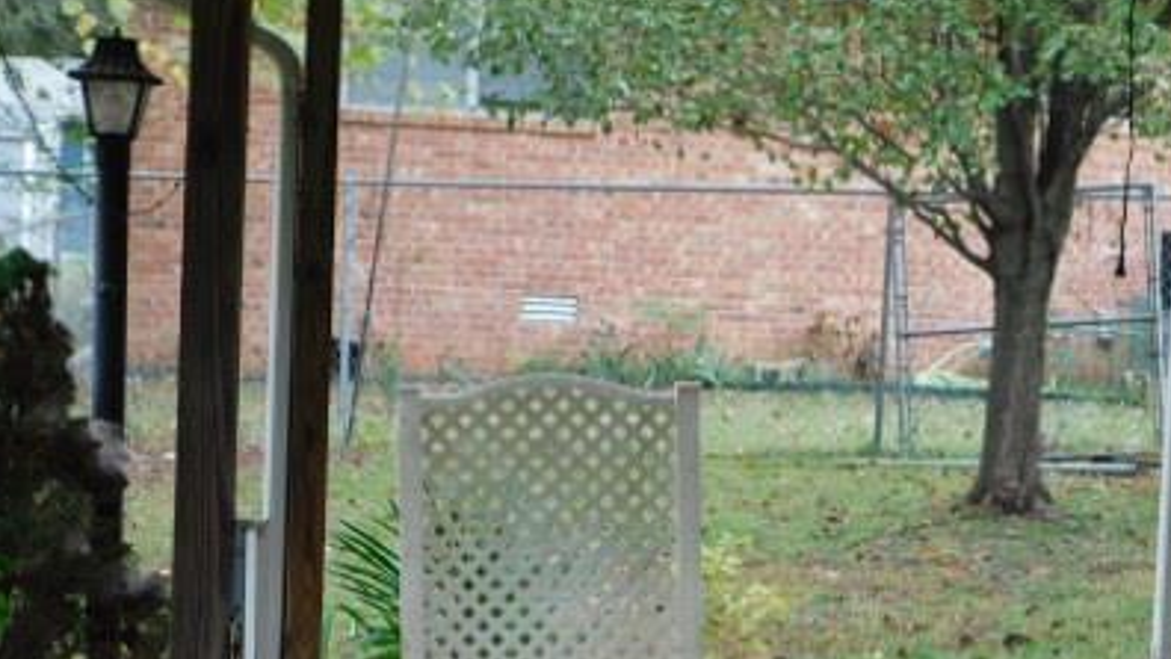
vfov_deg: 11.6
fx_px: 3230
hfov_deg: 20.4
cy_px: 547
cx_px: 884
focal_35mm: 104
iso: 125
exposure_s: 1/40
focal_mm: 10.4
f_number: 4
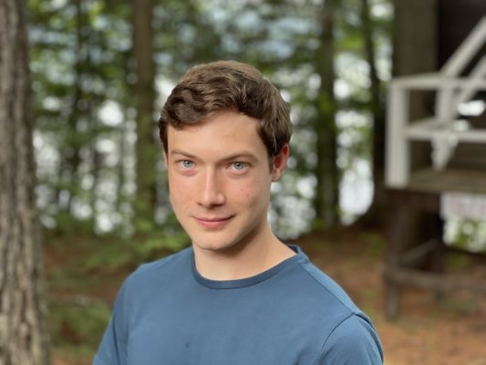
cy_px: 182
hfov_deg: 30.3
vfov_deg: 22.9
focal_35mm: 64
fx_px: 899
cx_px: 243
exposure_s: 1/121
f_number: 2.2
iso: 64
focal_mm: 7.5
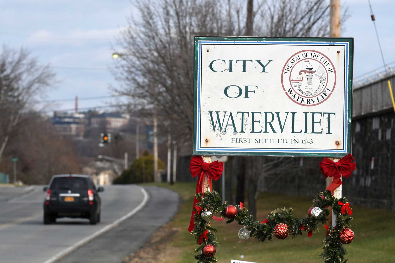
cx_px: 198
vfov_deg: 6.8
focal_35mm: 202
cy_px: 132
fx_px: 2221
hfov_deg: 10.2
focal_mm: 135
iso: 640
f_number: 8
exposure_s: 1/2500
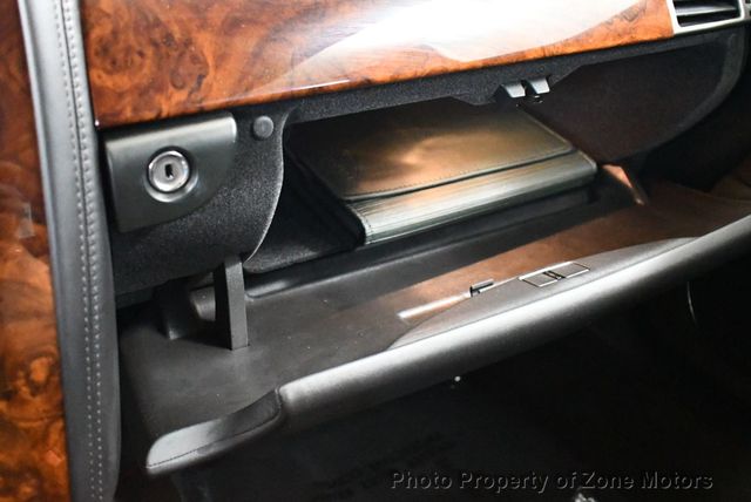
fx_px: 752
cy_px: 251
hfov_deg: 53.1
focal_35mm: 36
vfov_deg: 36.9
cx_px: 376
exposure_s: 1/60
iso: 11400
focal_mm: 18
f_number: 3.5
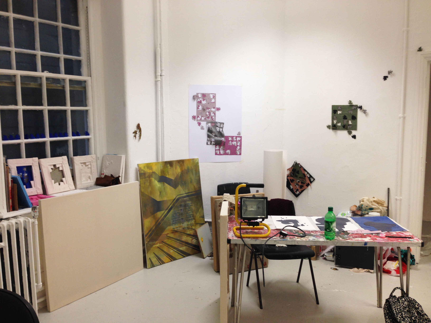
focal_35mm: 33
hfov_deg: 55.4
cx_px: 216
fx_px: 411
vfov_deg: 42.9
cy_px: 162
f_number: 2.4
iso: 50
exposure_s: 1/20
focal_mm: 4.12
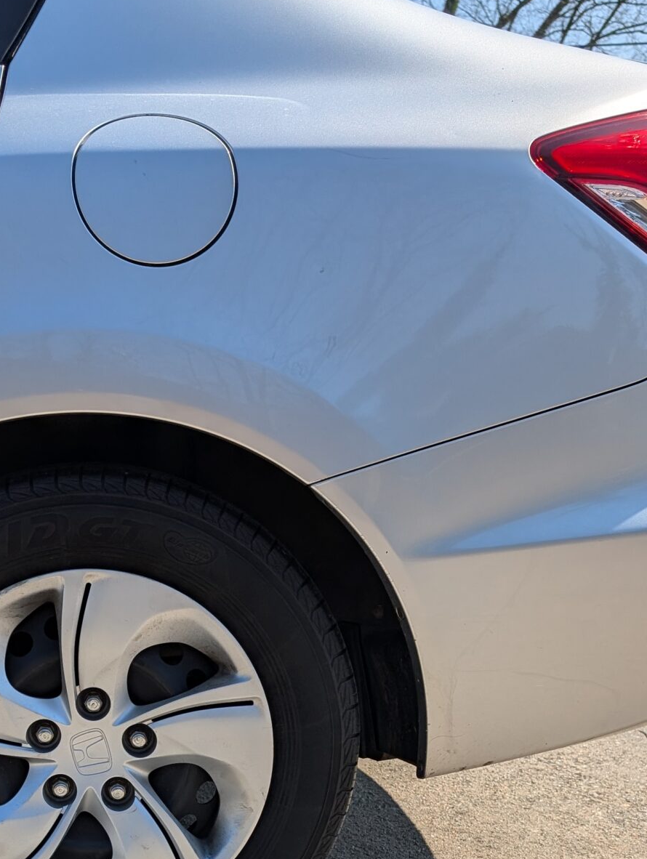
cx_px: 103
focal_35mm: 52
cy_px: 850
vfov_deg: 33.7
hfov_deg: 27.4
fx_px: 1293
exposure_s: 1/1143
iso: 21
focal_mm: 6.9
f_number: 1.68
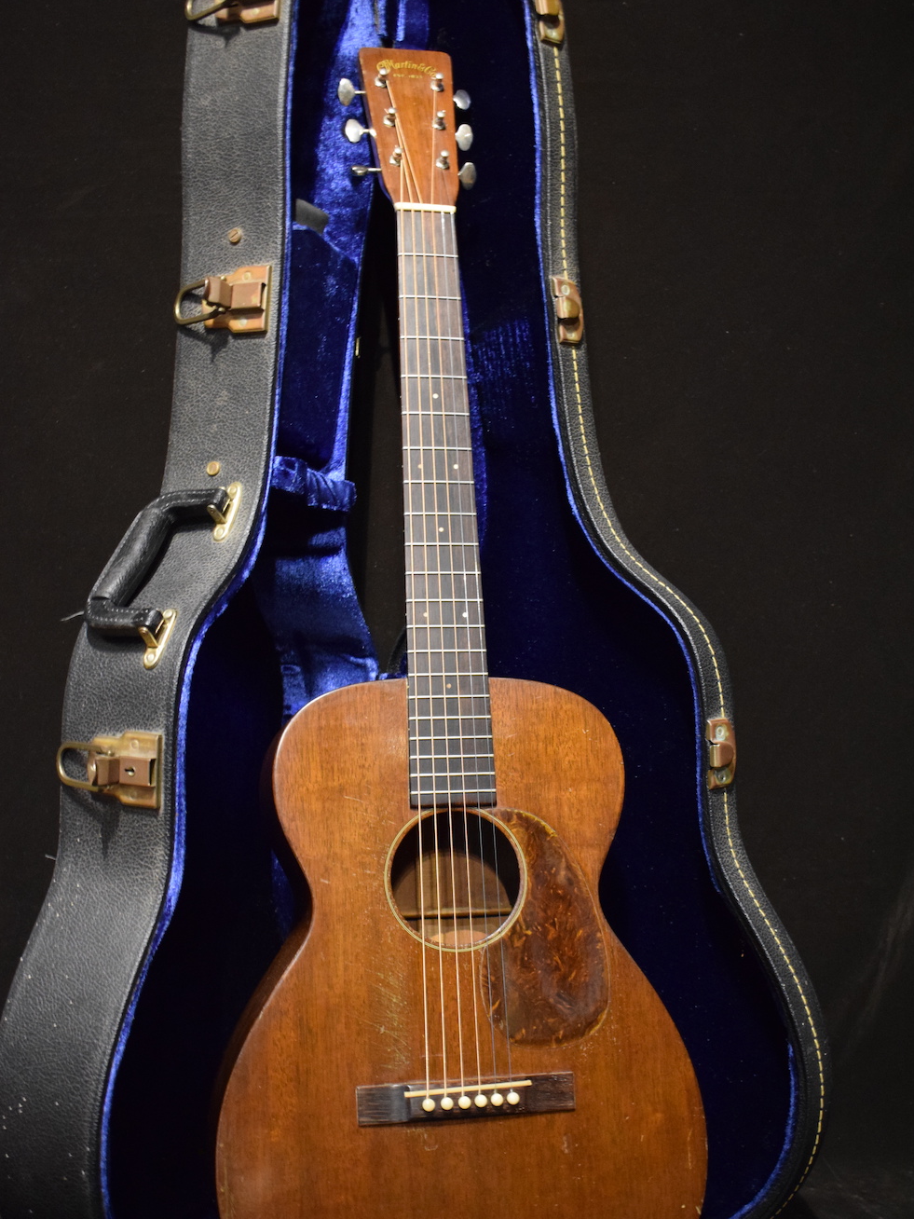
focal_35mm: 43
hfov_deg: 33.6
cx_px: 458
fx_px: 1514
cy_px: 695
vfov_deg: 43.7
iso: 3200
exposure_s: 1/15
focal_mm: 26
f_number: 4
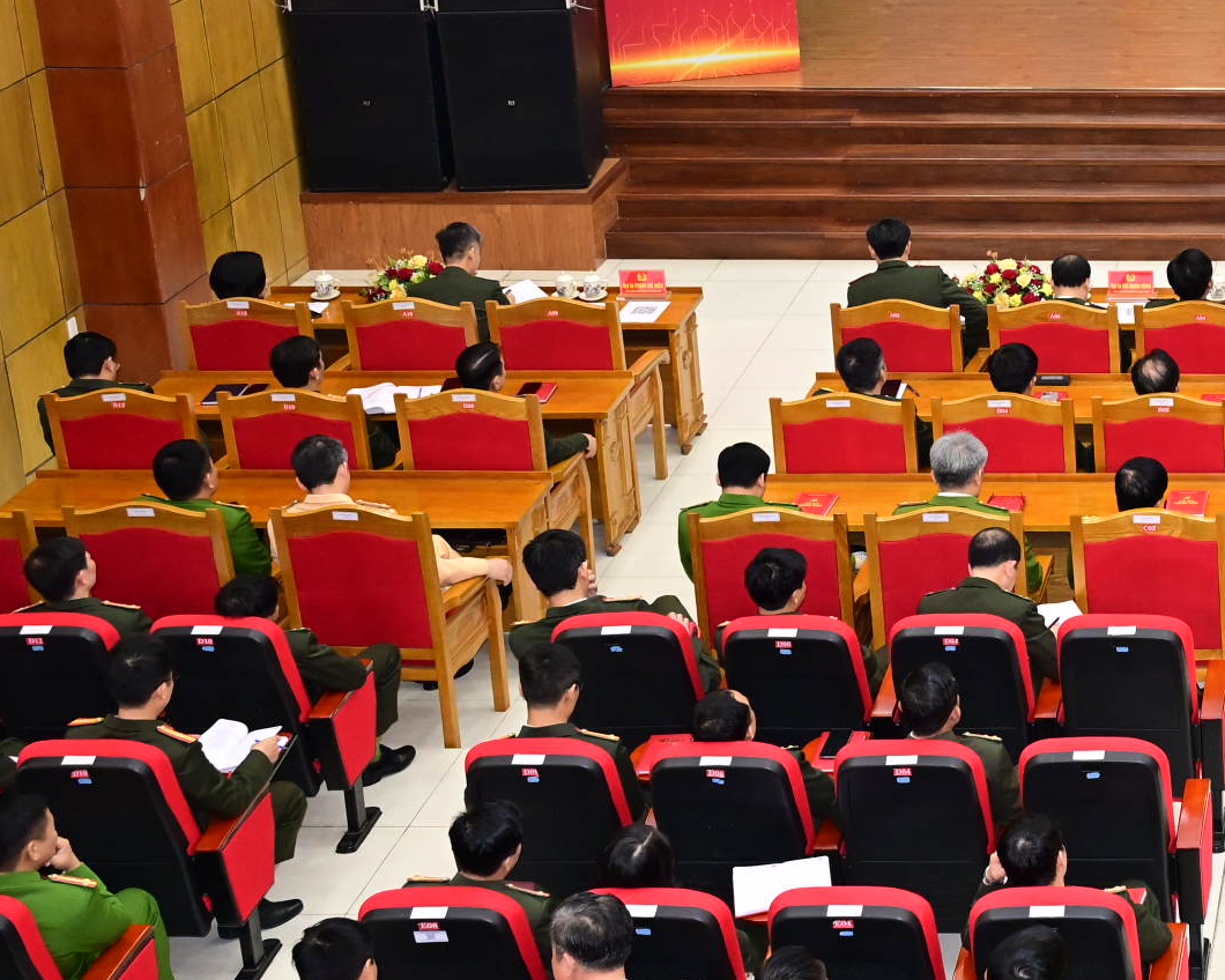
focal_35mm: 76
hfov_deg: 23.0
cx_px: 1457
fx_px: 2768
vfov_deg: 20.0
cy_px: 265
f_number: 4
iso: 2000
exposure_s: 1/160
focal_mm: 28.5
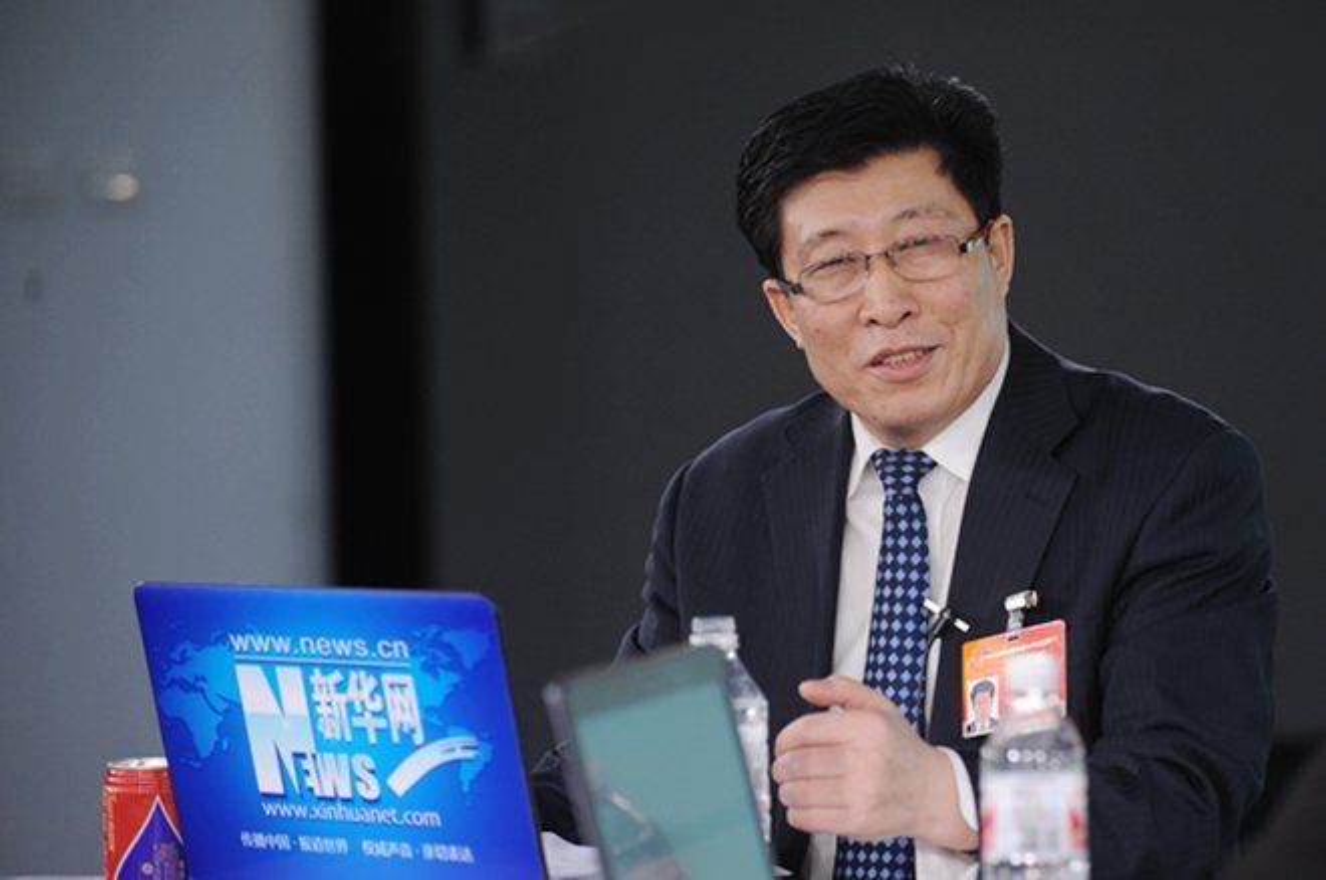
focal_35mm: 120
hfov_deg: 17.1
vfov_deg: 11.4
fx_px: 4413
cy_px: 440
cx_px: 663
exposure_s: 1/800
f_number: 2.8
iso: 1250
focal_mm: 120
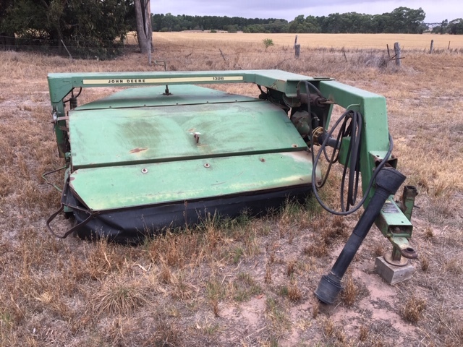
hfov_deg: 61.7
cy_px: 174
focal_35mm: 29
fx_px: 388
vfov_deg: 48.2
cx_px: 232
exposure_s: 1/216
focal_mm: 4.15
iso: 25
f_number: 2.2
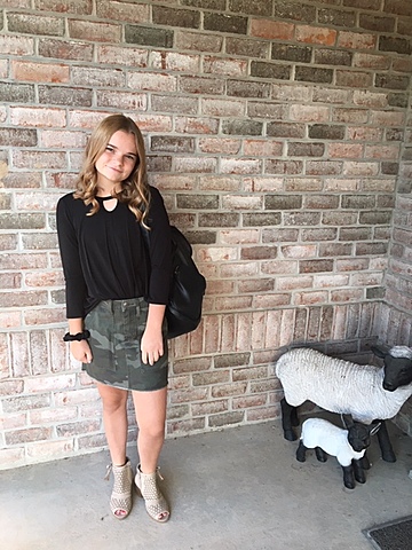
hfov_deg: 48.2
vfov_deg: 61.7
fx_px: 460
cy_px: 275
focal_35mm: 29
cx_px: 206
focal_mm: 4.15
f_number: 2.2
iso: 25
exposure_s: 1/30
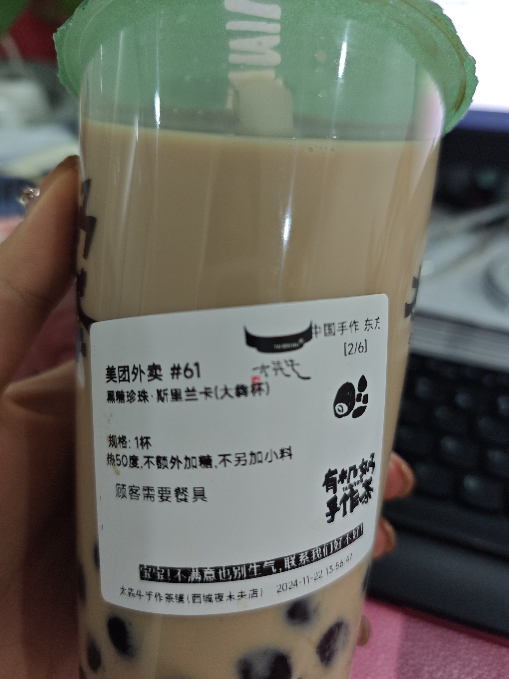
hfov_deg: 58.9
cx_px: 254
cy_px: 340
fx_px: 451
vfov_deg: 73.9
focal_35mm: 23
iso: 200
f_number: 1.6
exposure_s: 1/50
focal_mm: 6.55
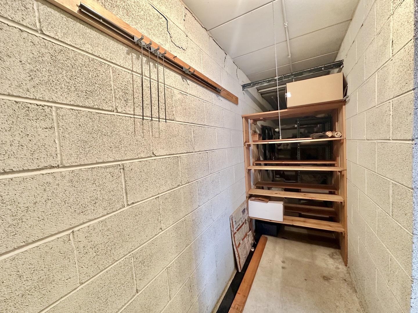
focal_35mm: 14
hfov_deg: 102.1
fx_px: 169
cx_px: 209
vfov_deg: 85.7
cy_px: 156
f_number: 2.2
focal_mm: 2.22
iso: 250
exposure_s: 1/60
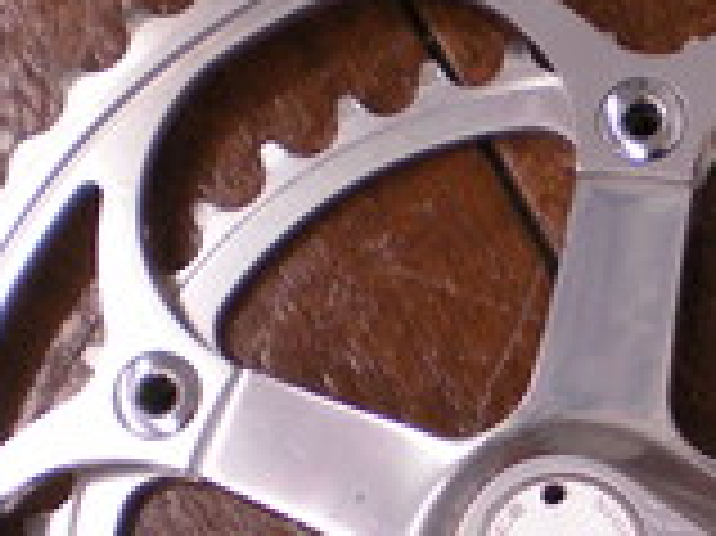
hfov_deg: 14.6
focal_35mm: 129
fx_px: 2666
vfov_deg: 11.4
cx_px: 946
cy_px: 511
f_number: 3.1
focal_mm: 6.3
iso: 147
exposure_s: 1/59.8
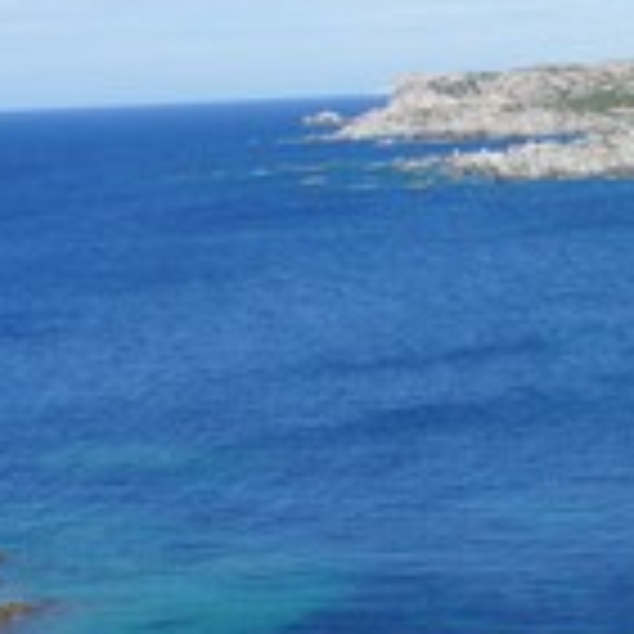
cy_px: 148
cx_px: 778
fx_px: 2495
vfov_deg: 14.4
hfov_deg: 14.0
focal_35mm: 120
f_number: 13
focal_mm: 29
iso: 200
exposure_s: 1/250
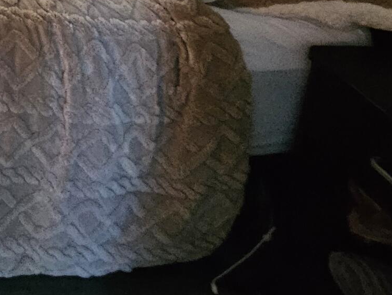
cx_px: -222
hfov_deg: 25.6
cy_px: -231
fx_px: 589
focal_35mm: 52
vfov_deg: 20.3
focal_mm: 2.2
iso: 800
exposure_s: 1/24
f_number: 2.2
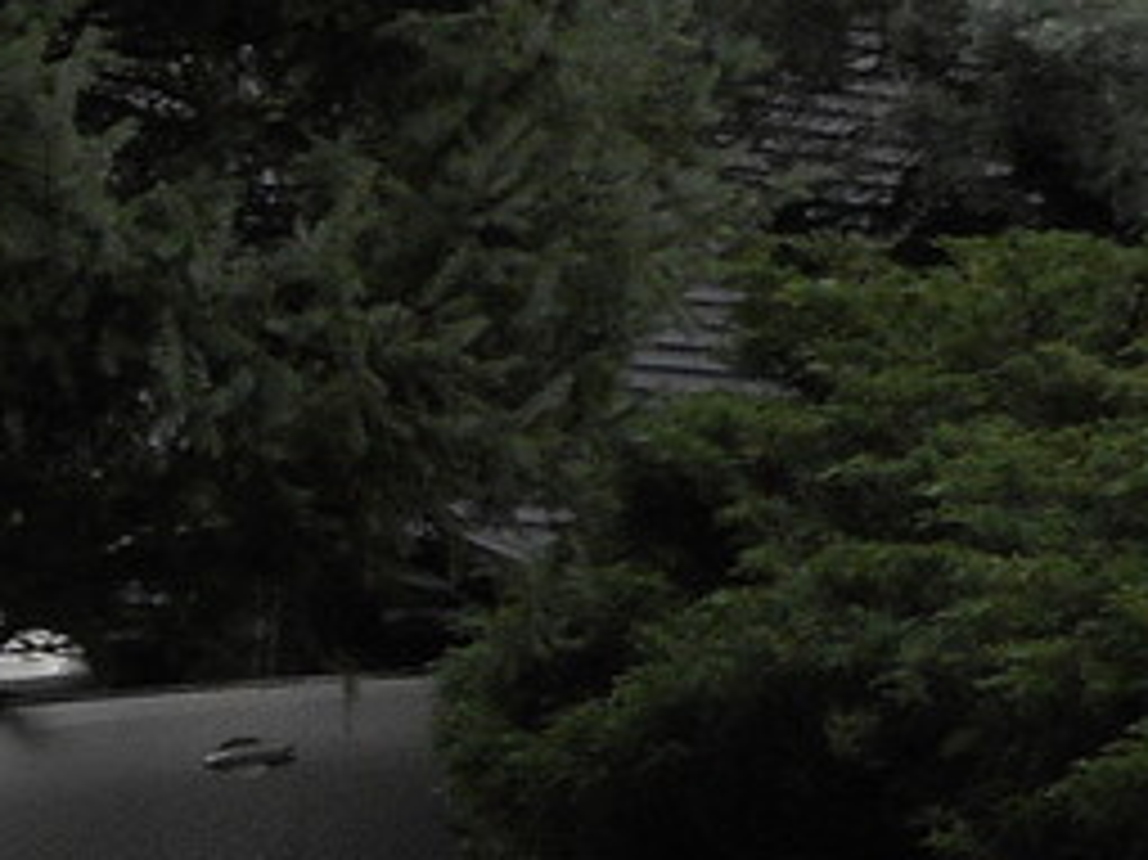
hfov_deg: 9.4
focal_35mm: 192
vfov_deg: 7.6
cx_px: 2593
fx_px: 6364
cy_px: -347
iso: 125
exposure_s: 1/30
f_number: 4.2
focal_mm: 6
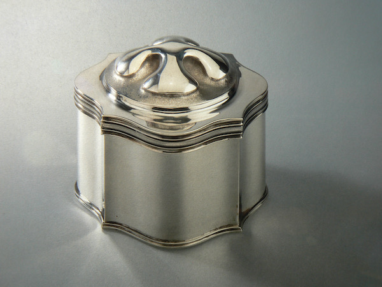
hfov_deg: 51.4
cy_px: 144
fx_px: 397
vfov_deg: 39.7
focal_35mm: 36
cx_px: 191
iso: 80
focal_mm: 6
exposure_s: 1/160
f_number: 5.6
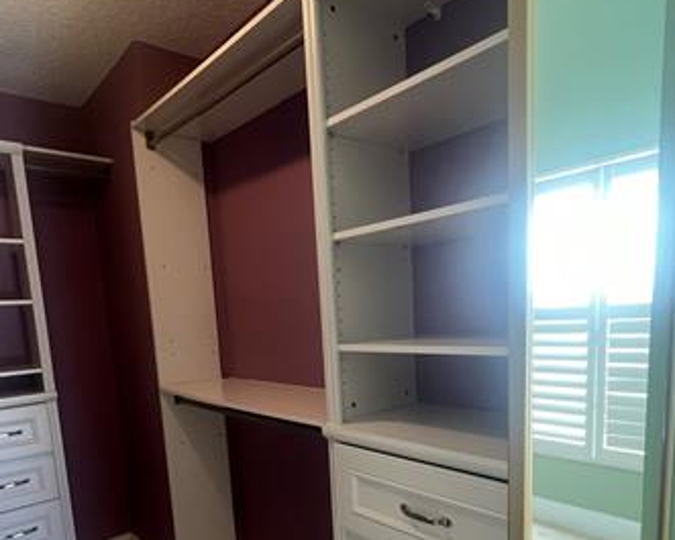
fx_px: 460
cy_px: 387
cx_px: 312
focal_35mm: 23
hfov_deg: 72.5
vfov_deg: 58.5
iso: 200
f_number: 1.8
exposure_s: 1/60
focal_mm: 1.57
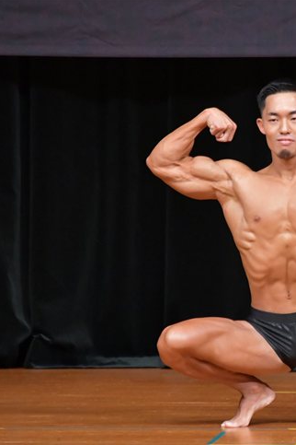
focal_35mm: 722
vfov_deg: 2.9
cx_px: 325
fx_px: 8904
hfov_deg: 1.9
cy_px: 233
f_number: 5.6
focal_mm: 300
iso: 5000
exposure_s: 1/400
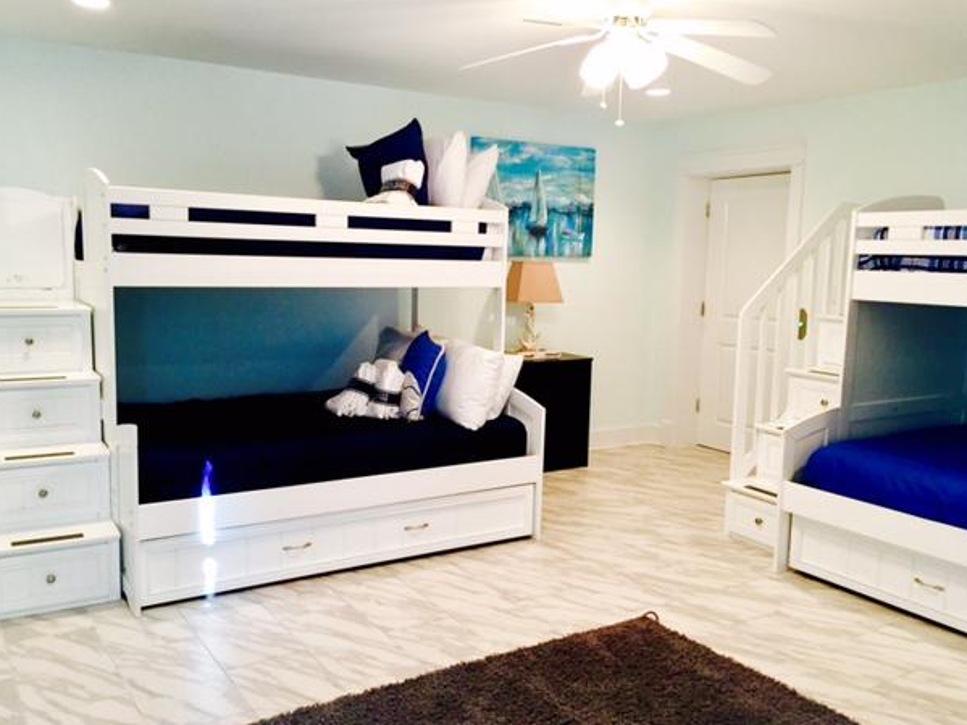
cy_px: 376
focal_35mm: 31
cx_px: 484
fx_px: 866
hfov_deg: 58.4
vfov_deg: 45.4
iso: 125
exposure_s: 1/30
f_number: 2.2
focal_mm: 4.15
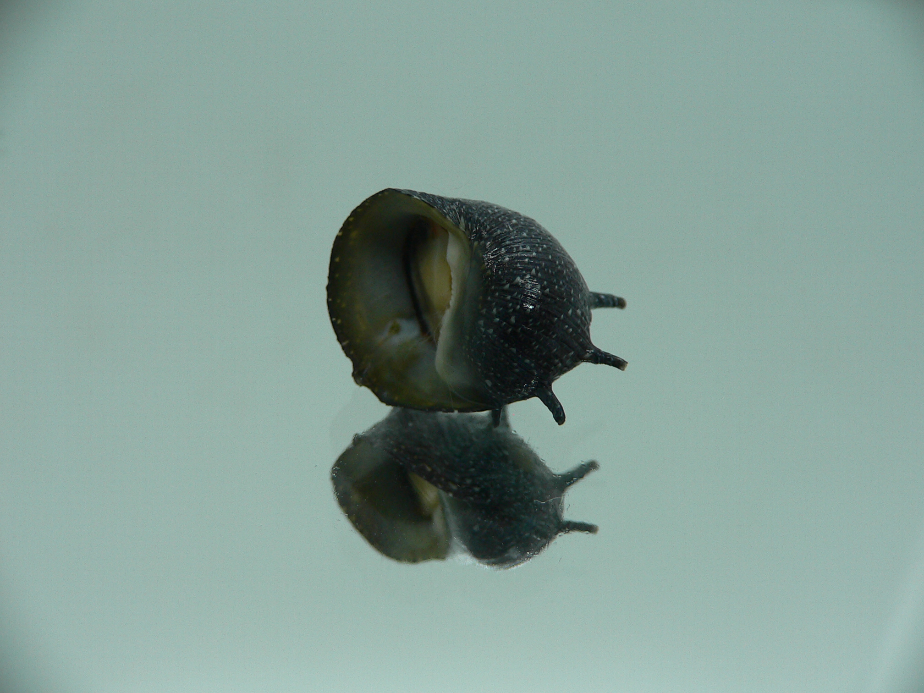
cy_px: 346
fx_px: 934
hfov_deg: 52.6
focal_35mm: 35
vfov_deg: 40.7
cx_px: 462
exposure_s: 1/60
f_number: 2.8
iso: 80
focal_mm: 4.6
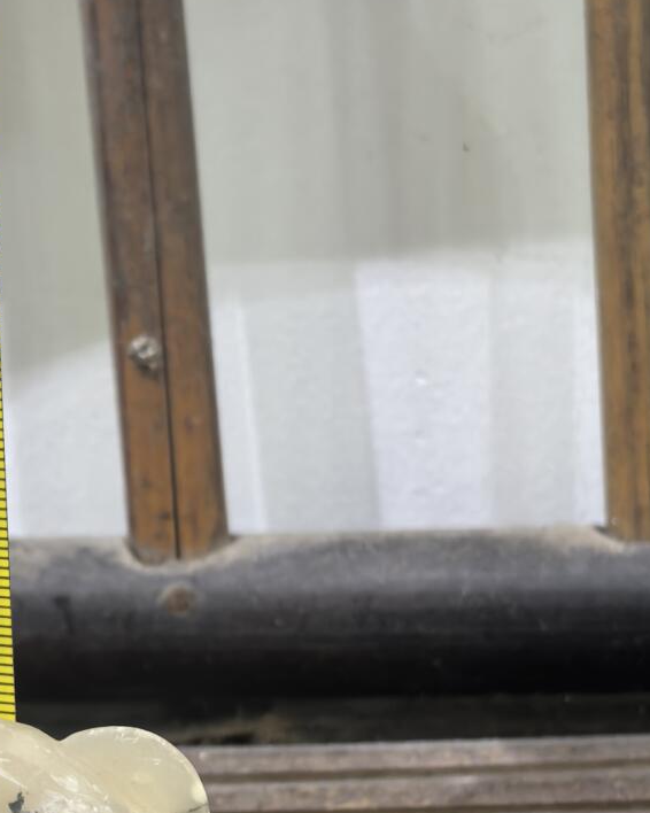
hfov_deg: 11.4
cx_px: 79
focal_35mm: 134
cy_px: 651
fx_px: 3224
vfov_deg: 14.3
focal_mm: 6.98
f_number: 2
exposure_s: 1/33.3
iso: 400
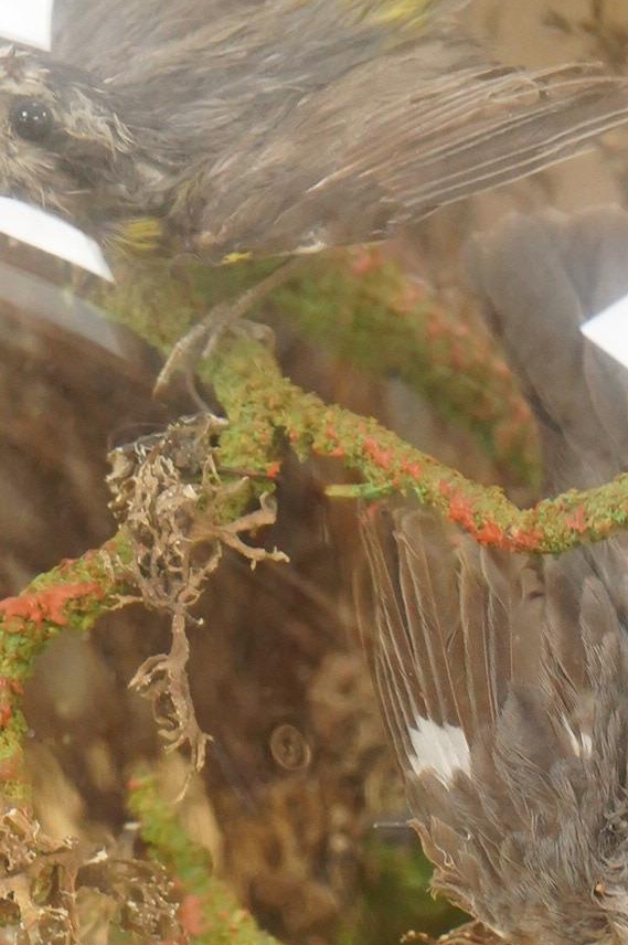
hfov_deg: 5.6
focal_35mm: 246
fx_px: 6450
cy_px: 1399
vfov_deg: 8.2
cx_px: 539
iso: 4000
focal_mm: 70
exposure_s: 1/160
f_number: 5.6
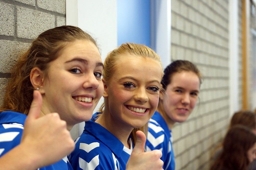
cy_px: 85
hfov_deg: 27.0
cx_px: 128
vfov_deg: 18.2
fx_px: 533
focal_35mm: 75
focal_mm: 50
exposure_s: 1/250
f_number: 3.2
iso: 1250
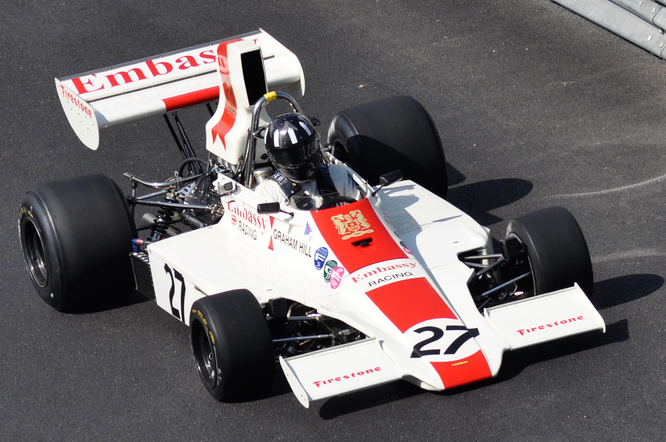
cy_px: 221
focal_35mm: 248
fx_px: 4573
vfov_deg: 5.5
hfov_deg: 8.3
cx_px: 333
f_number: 7.1
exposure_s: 1/2000
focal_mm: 165
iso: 400
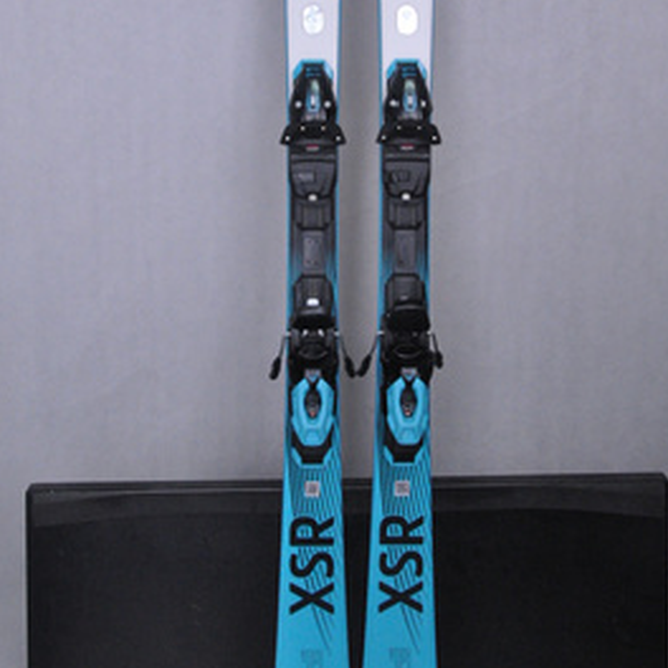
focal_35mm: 52
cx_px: 353
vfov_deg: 32.1
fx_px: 1135
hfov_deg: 32.8
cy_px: 162
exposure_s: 1/125
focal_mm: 24
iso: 3200
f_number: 9.5
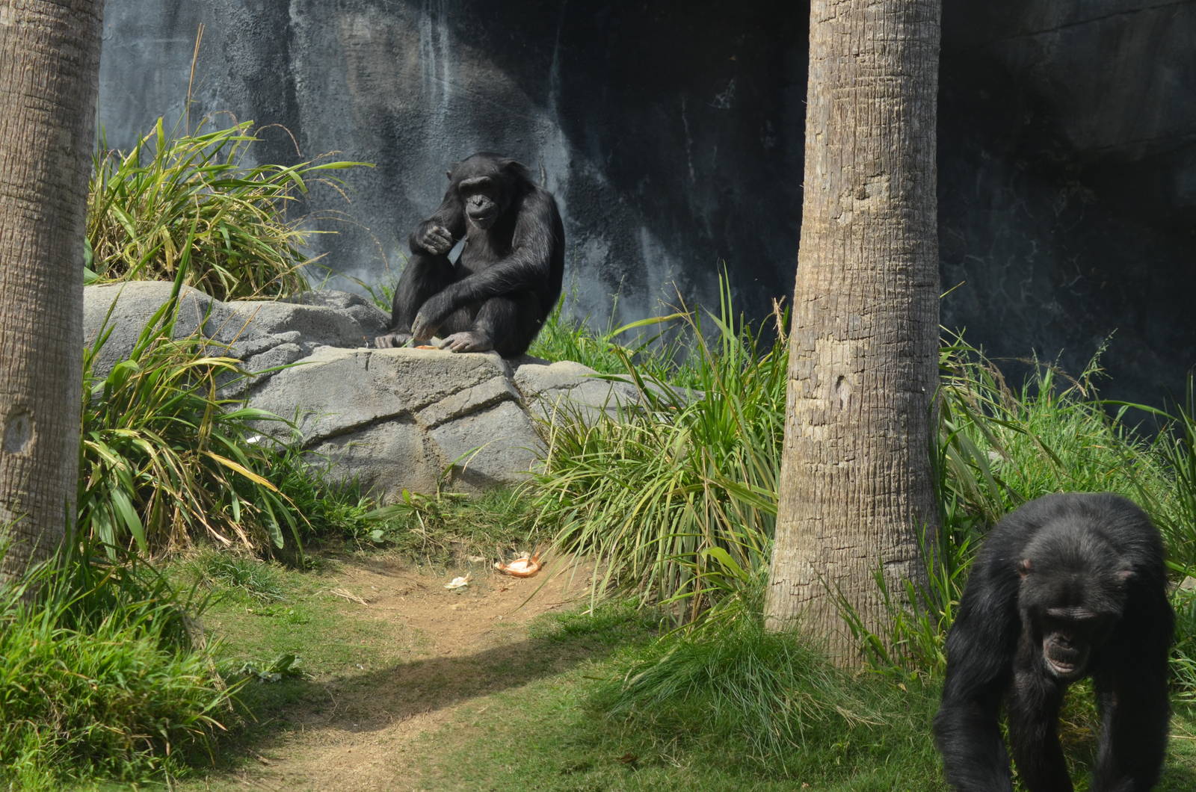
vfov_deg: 13.0
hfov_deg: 19.5
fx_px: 3481
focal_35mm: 105
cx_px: 598
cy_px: 396
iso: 400
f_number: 5.6
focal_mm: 70
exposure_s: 1/500
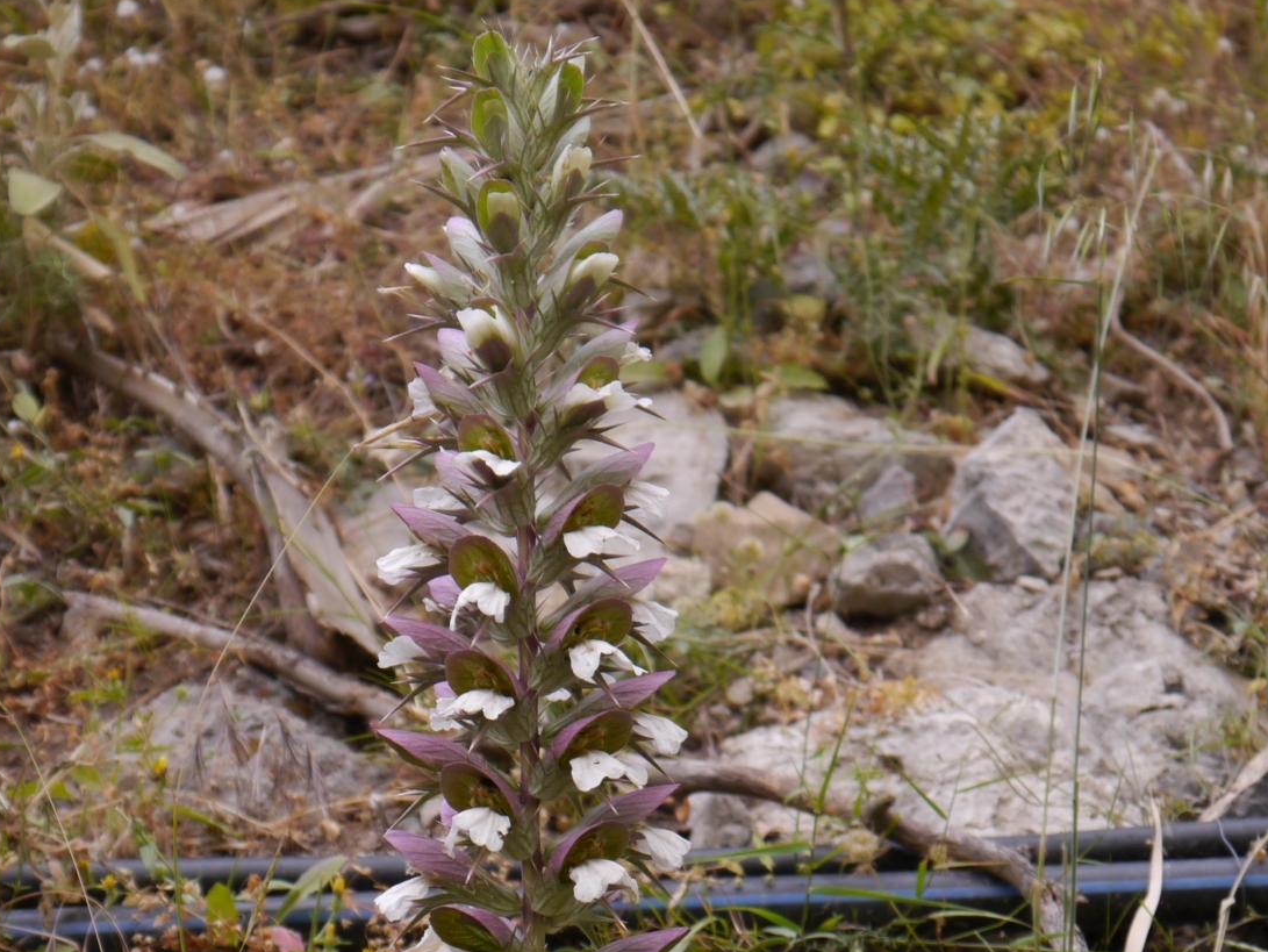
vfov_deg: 12.2
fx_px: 4434
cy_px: 628
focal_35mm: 121
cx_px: 517
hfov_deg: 16.3
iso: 320
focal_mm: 33
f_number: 5.2
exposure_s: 1/100
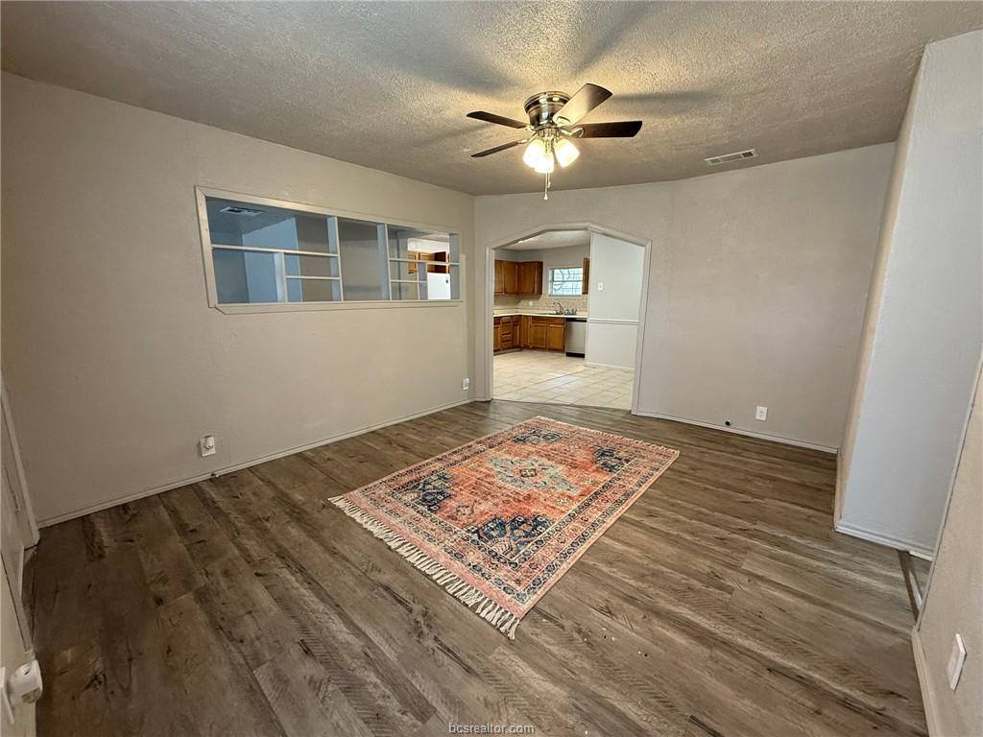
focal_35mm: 14
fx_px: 398
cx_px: 492
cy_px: 368
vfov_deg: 85.7
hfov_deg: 102.1
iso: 400
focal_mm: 2.22
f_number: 2.2
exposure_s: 1/60
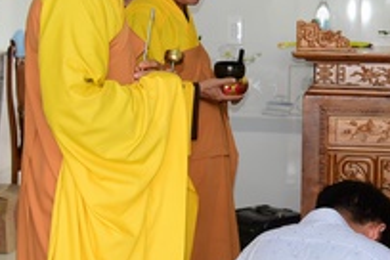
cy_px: 86
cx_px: 287
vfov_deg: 13.8
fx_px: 1072
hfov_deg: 20.5
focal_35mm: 99
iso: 320
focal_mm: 31
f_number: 4
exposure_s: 1/200
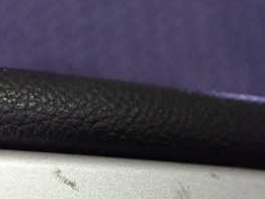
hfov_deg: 27.9
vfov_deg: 20.8
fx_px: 528
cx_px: 76
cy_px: 190
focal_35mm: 69
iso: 1250
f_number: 2.3
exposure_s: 1/30
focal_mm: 5.4
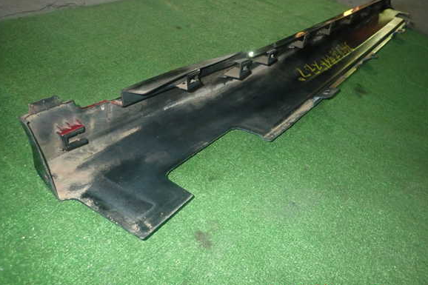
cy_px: 135
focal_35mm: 27
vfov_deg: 47.9
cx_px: 215
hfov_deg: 67.4
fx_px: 321
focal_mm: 4.5
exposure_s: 1/30
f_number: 5.6
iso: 500
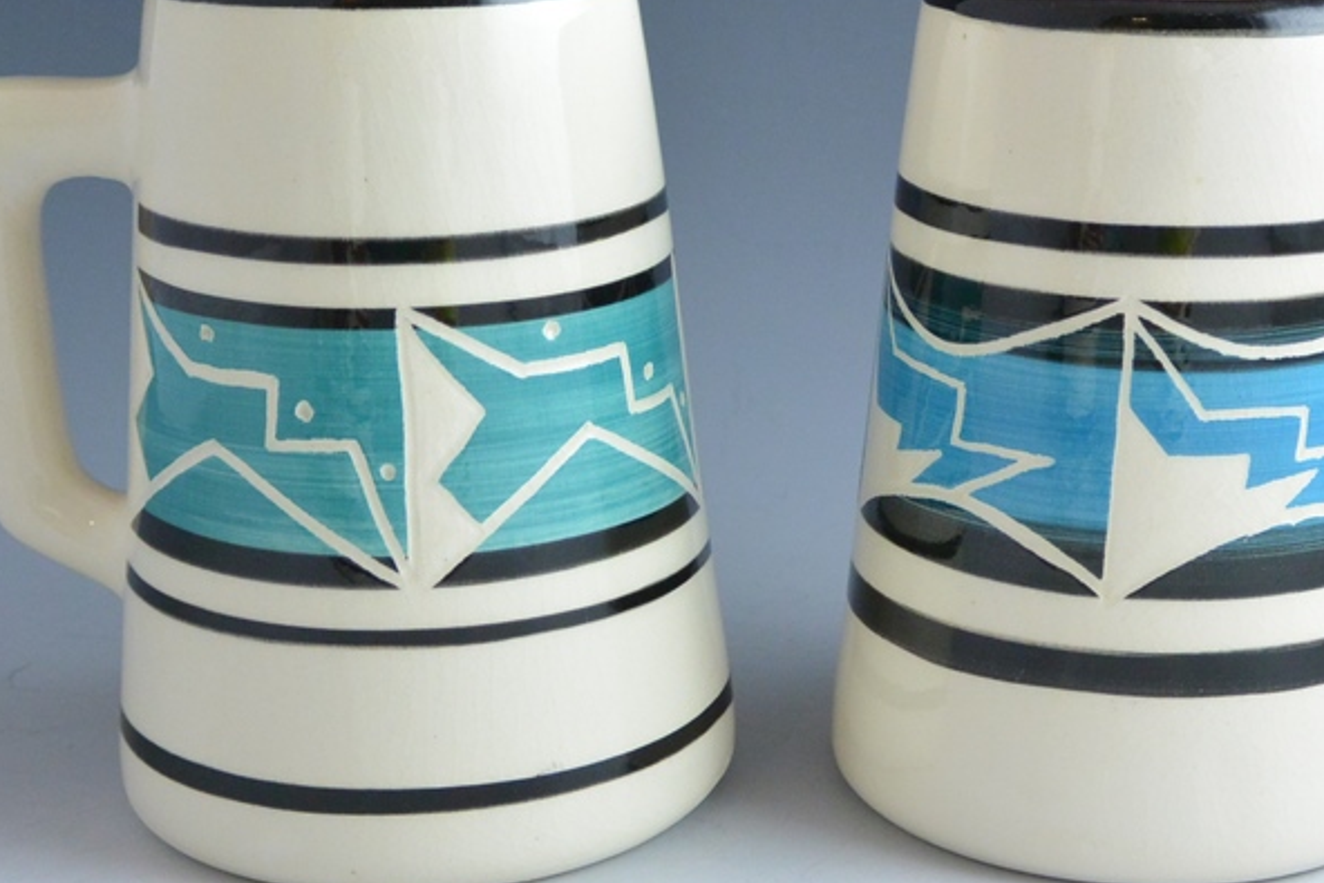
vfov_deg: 18.0
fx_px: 2796
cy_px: 403
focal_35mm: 76
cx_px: 783
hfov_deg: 26.6
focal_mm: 16.9
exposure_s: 1/60
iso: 720
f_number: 4.5
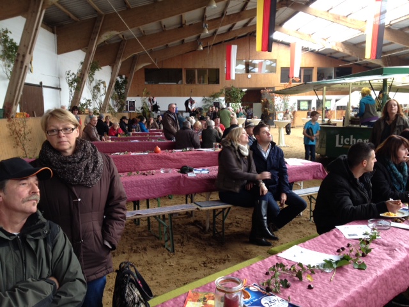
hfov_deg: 52.6
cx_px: 204
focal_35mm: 35
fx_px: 414
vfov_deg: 40.7
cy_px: 154
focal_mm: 4.28
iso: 64
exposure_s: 1/20
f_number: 2.4
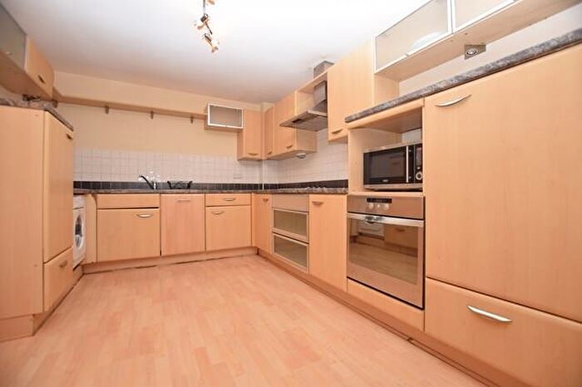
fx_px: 242
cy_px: 194
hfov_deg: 100.4
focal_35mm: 15
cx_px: 291
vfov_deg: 77.3
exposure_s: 1/60
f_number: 3.5
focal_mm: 10
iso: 100
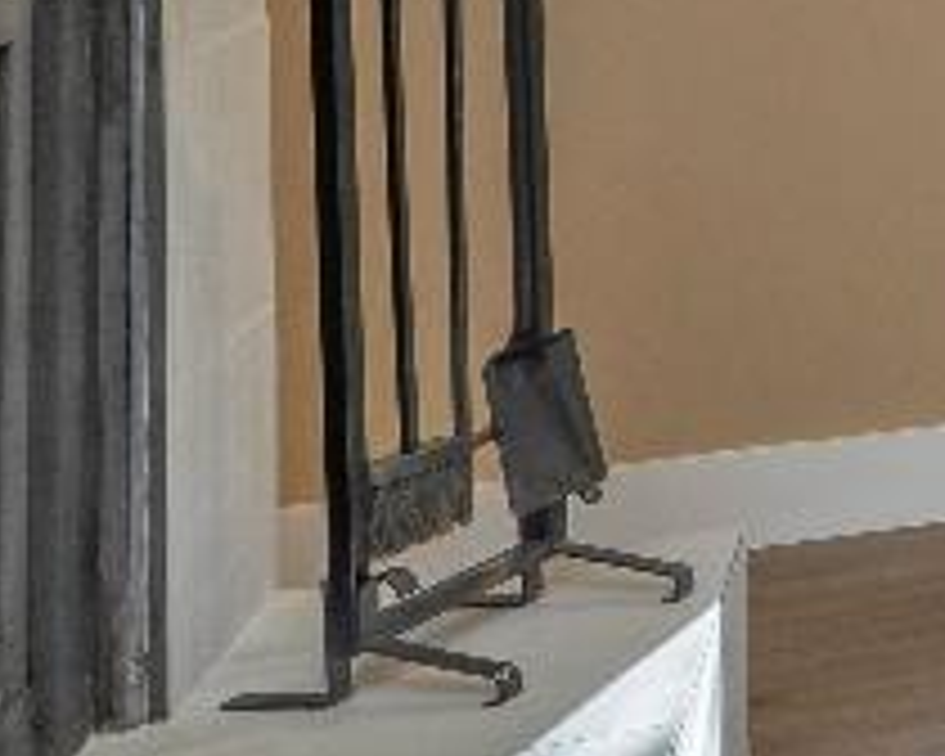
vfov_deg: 16.4
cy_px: -302
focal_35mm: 87
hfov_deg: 13.3
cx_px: 2488
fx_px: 2433
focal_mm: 13
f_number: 6.3
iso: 320
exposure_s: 1/50
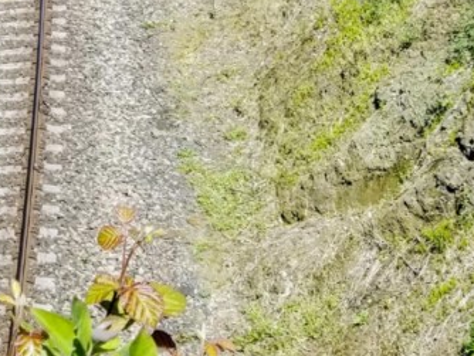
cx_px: -268
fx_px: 1535
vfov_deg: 12.4
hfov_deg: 15.9
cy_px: -237
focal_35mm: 112
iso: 50
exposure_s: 1/1116
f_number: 1.7
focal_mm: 4.3
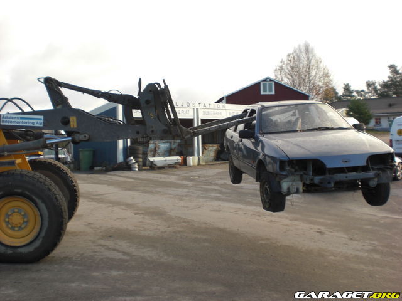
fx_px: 441
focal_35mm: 38
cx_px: 201
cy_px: 150
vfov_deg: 37.7
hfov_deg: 49.0
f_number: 3.1
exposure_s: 1/200
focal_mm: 6.3
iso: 64
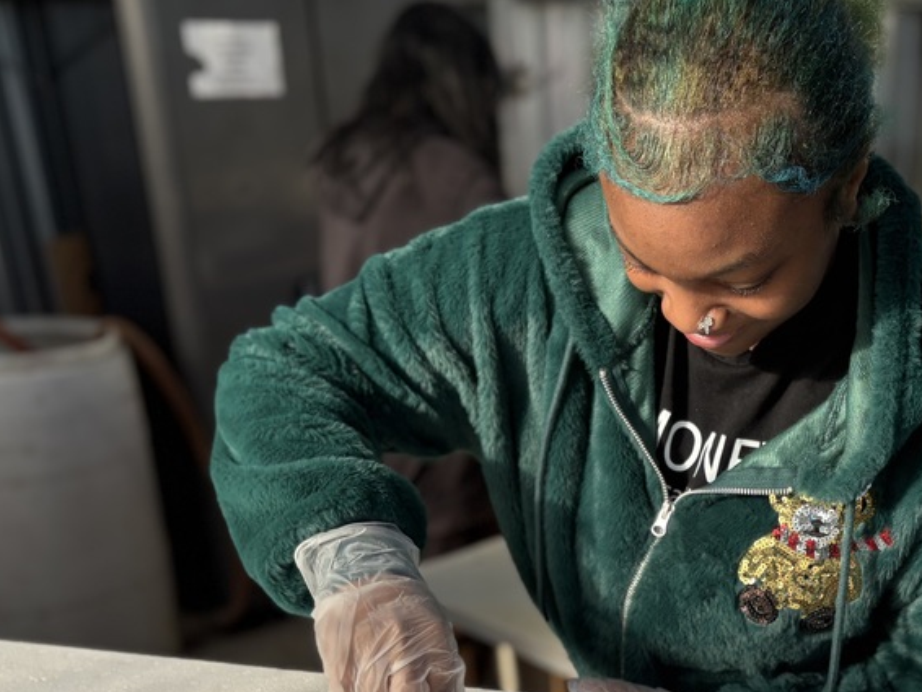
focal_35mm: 47
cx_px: 668
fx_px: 1252
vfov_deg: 29.8
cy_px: 596
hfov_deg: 39.5
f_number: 1.6
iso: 50
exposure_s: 1/1848
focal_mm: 5.96
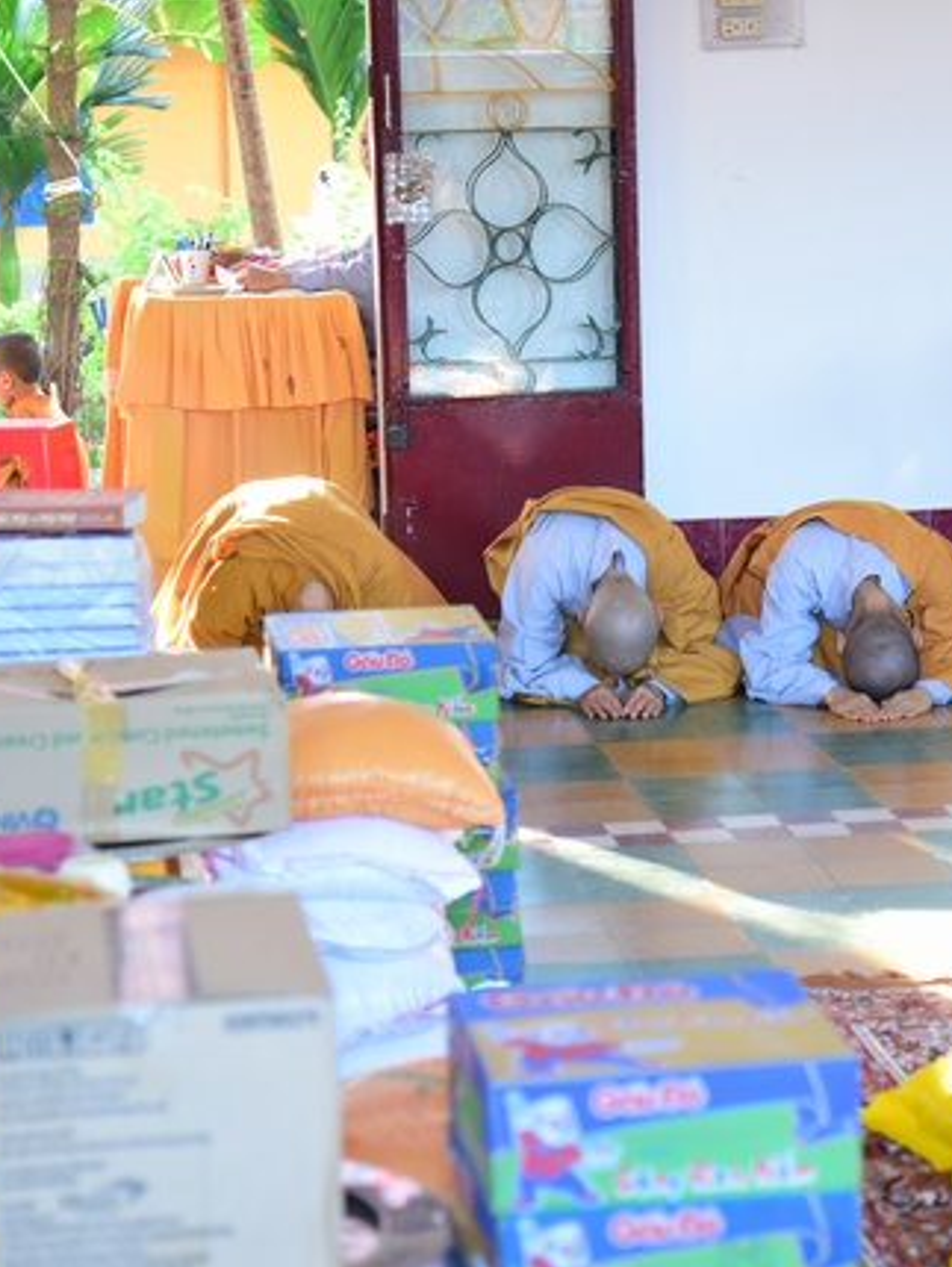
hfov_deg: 13.6
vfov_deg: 18.0
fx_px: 3993
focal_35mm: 109
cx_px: 681
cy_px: 636
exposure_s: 1/60
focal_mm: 75
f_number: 4
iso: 1600
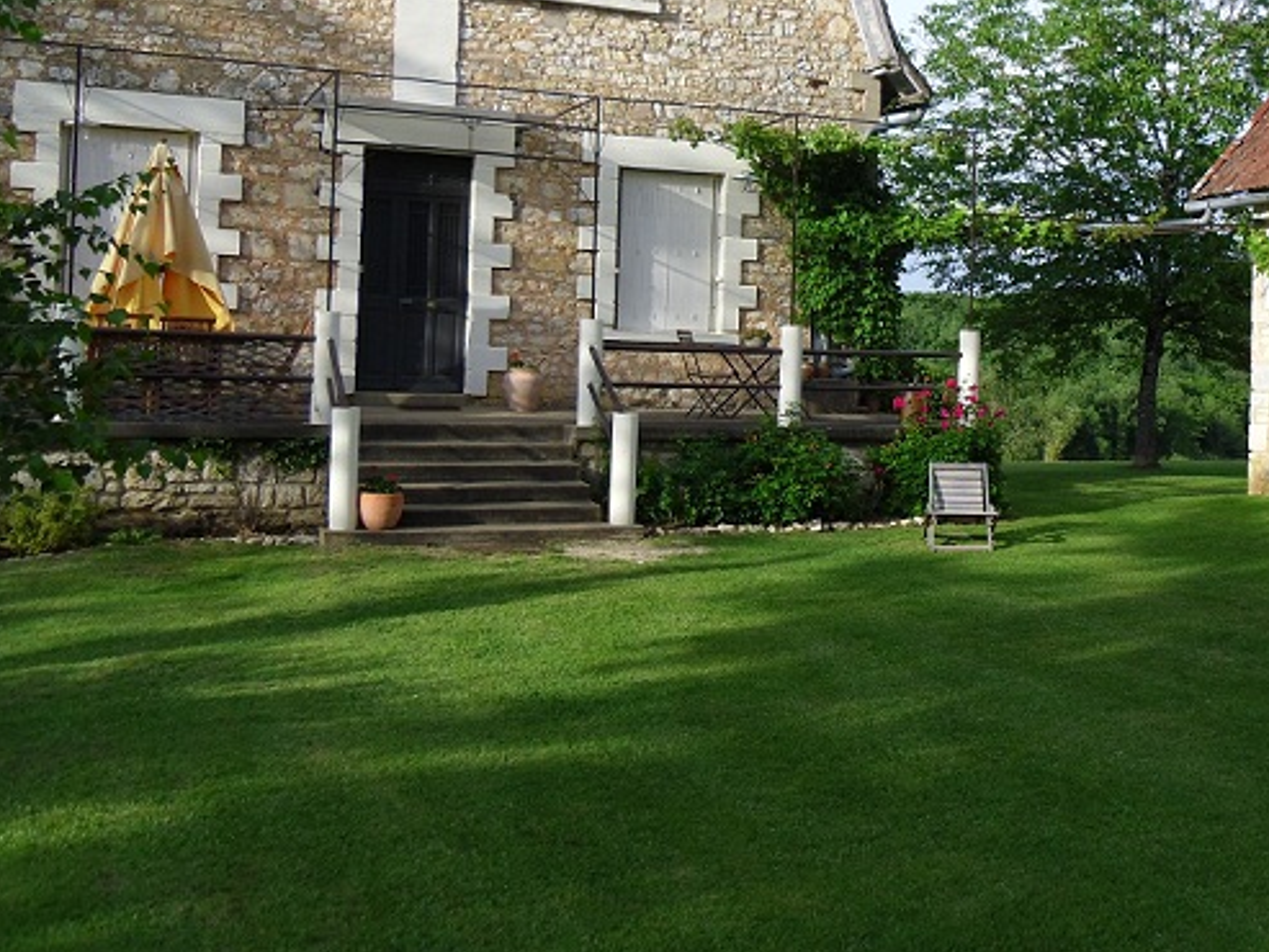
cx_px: 829
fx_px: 1613
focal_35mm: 44
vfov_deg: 32.5
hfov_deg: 42.5
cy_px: 295
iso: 80
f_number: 3.3
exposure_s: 1/500
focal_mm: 5.6
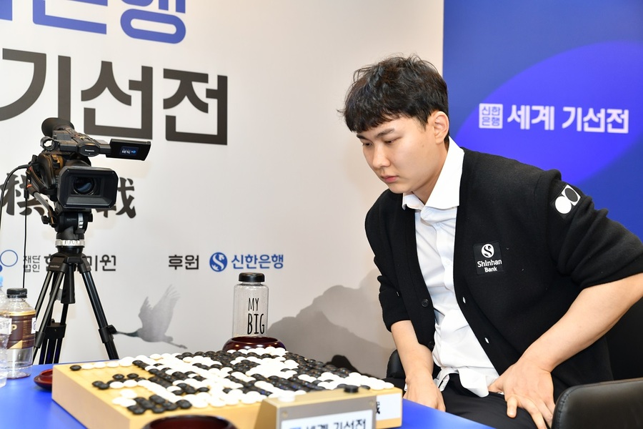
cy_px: 214
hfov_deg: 41.1
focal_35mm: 48
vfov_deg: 28.1
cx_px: 322
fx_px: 857
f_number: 4
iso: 800
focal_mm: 48
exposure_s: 1/80
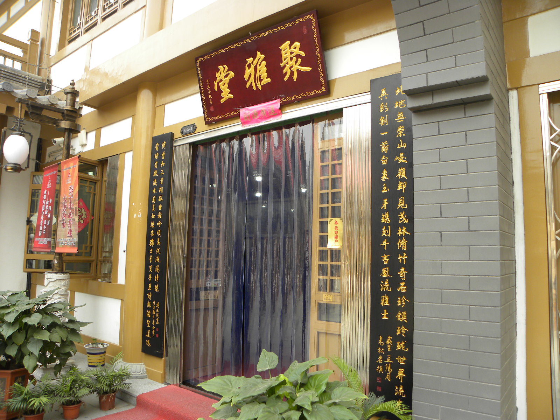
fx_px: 421
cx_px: 280
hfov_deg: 67.3
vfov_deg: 53.1
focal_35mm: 26
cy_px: 210
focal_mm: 4.6
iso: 64
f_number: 3.2
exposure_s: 1/89.7
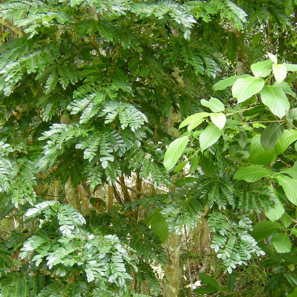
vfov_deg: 23.7
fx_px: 699
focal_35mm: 72
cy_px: 231
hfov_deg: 23.9
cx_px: 98
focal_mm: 7.5
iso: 102
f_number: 2.7
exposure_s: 1/49.8
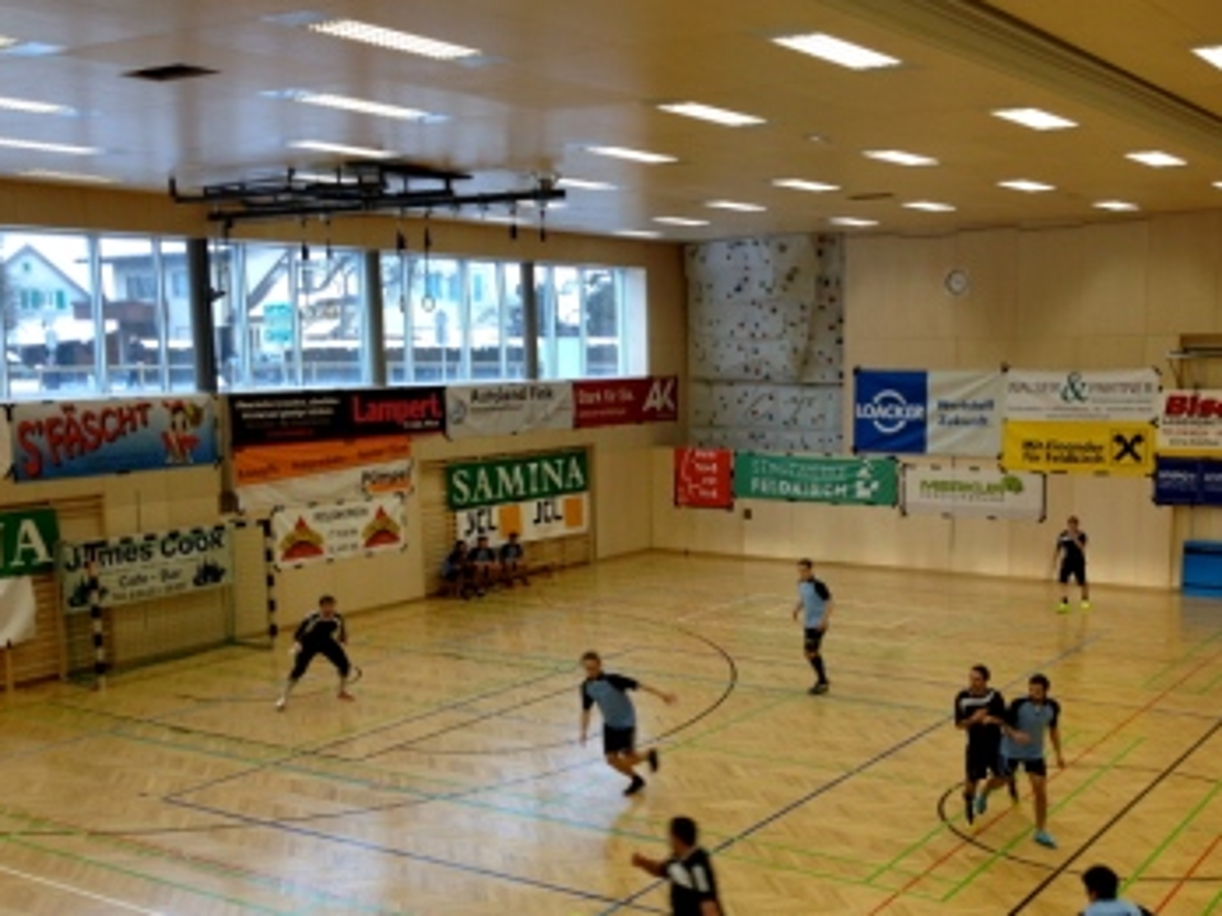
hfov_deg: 41.9
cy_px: 562
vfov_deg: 32.1
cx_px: 734
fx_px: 1589
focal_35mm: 45
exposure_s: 1/60
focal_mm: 4.28
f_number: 2.4
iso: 64
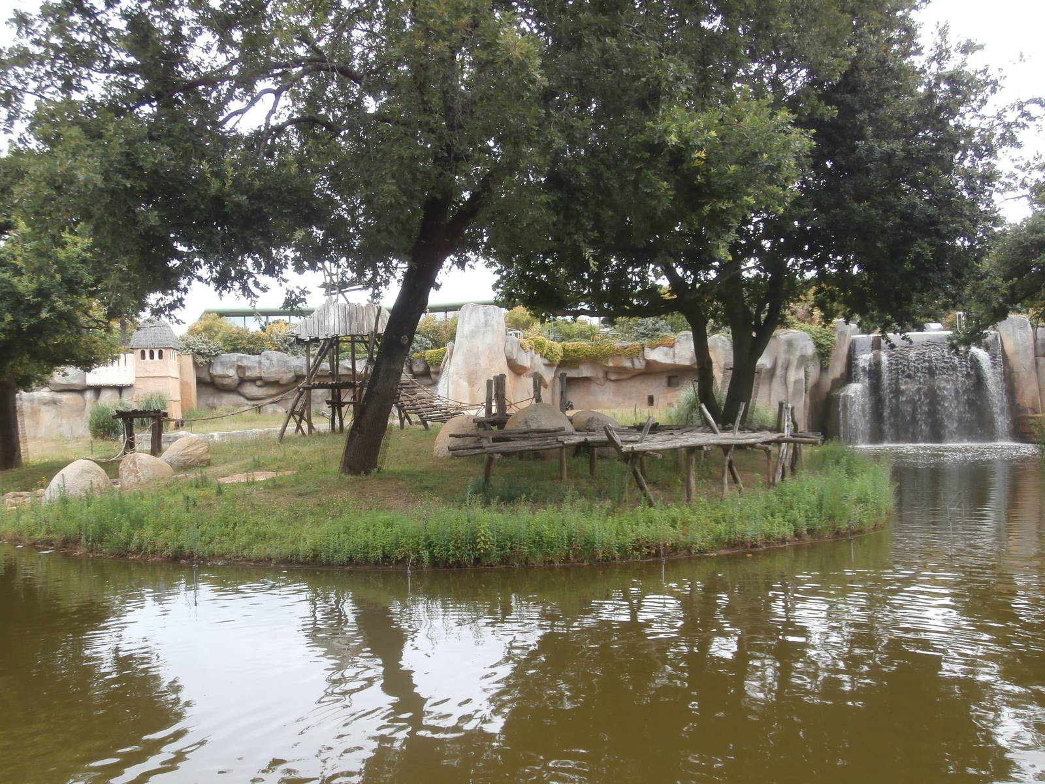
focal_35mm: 30
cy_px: 392
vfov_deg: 46.8
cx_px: 522
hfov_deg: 60.0
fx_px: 906
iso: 100
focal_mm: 5.36
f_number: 3.5
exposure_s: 1/80
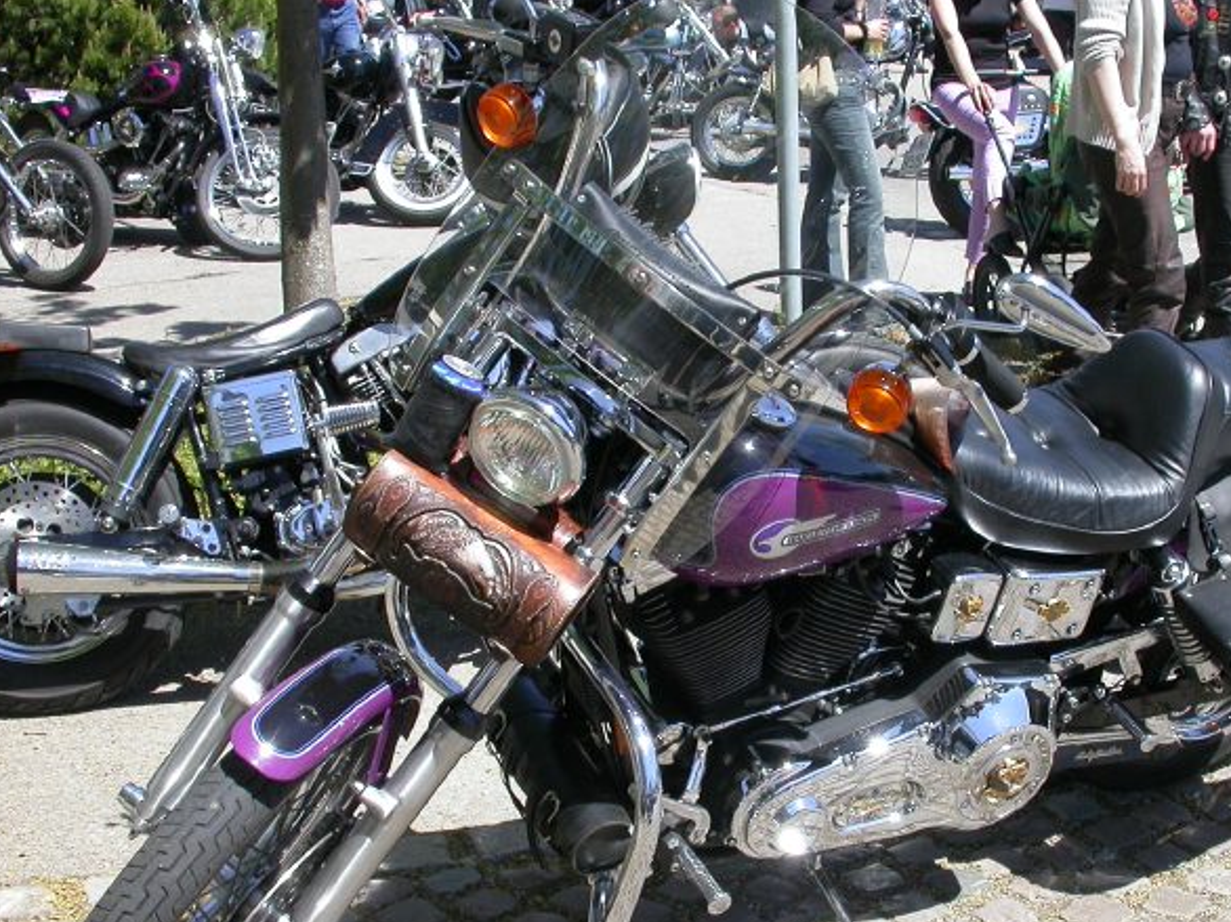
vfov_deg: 26.0
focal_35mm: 56
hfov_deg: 34.2
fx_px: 1991
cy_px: 559
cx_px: 748
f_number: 6.1
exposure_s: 1/224
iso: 100
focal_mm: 8.6
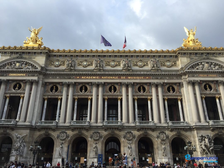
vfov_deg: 48.2
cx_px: 112
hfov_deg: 61.7
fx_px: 188
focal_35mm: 29
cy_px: 84
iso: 32
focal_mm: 4.15
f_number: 2.2
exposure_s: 1/920
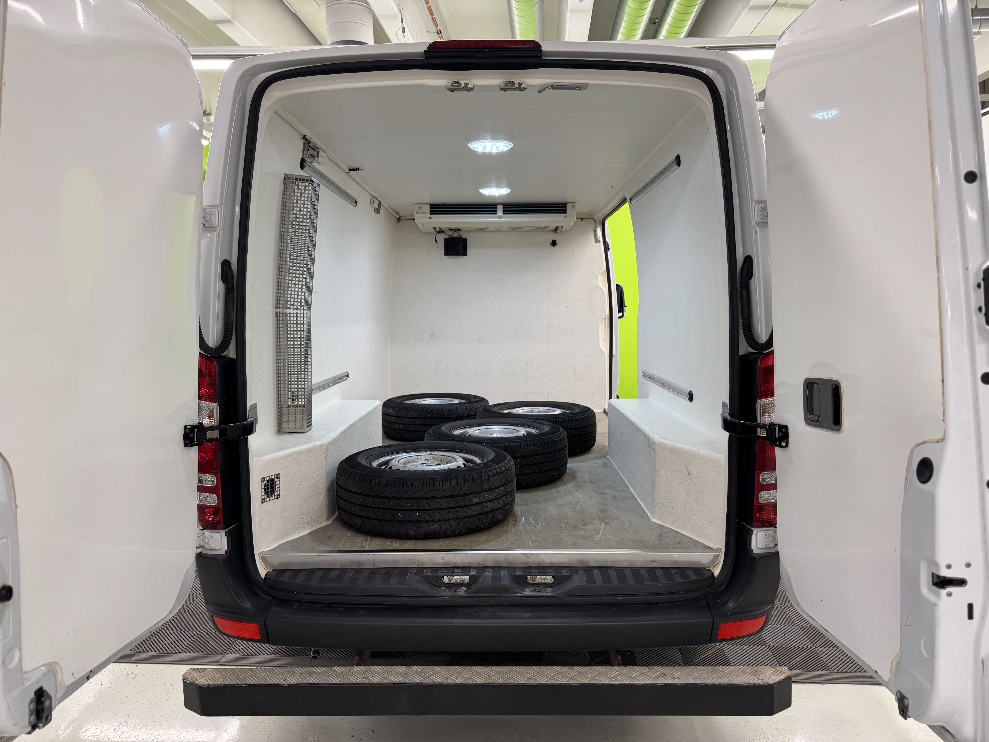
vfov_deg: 56.8
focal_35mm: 24
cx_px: 494
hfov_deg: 71.6
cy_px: 371
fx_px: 686
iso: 125
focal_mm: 6.76
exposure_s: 1/100
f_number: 1.78
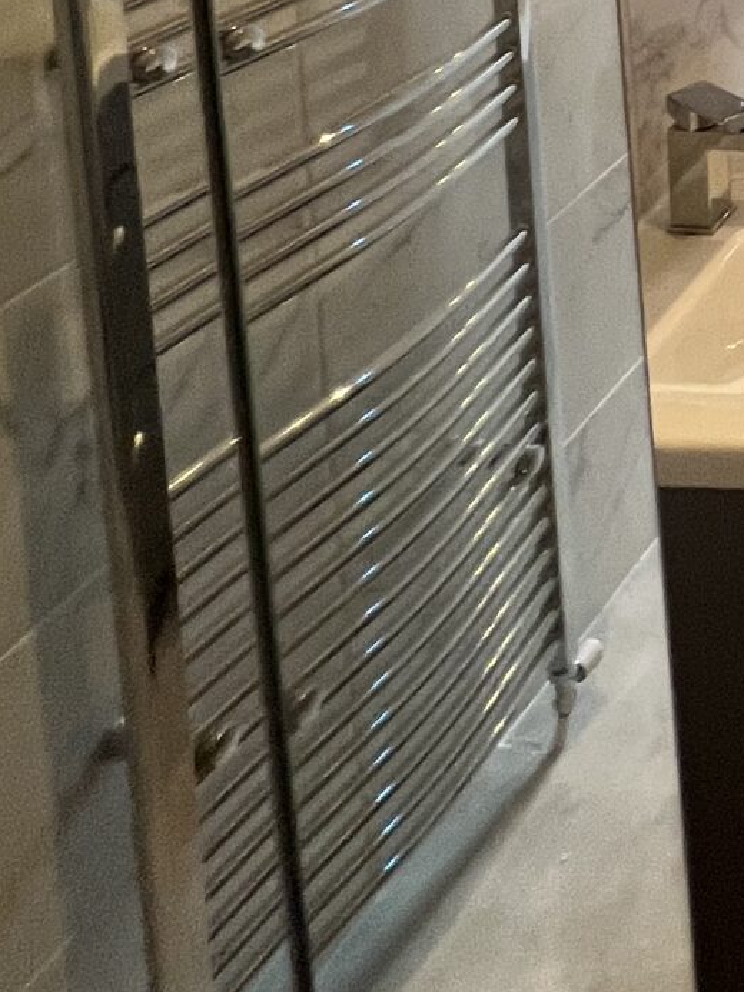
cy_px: -471
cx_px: 1325
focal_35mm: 48
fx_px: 1375
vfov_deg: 27.9
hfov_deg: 21.0
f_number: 1.8
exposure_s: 1/100
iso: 80
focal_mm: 1.57
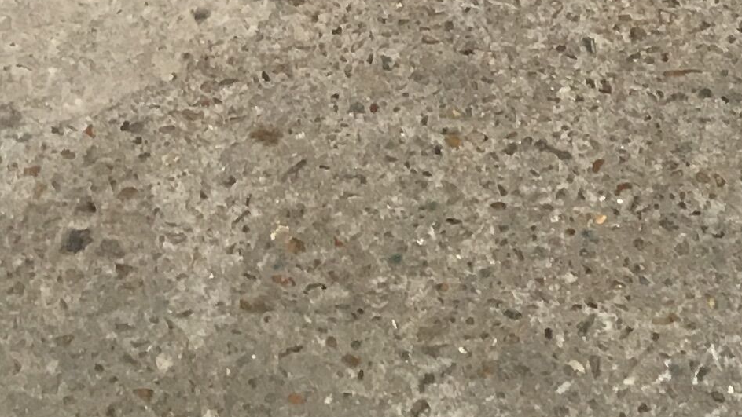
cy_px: -953
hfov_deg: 15.9
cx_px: 370
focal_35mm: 135
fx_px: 2656
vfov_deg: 7.6
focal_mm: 4.15
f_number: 2.2
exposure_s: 1/33
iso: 50
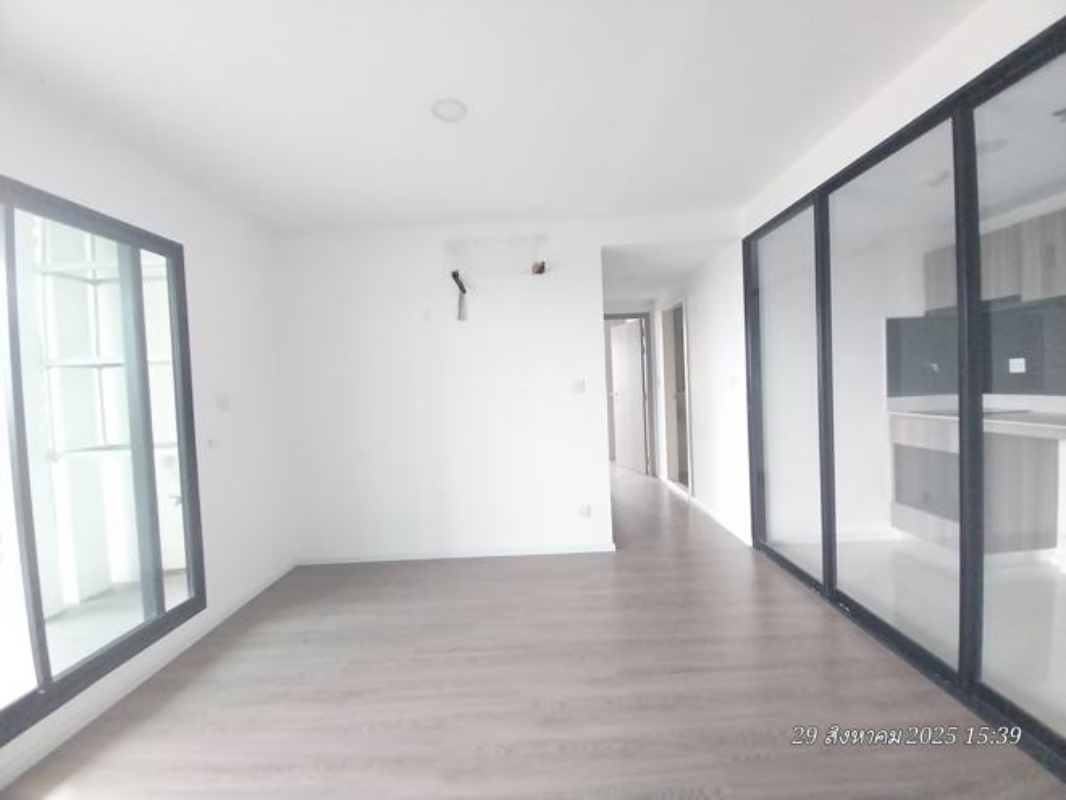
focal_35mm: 13
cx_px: 533
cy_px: 400
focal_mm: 1.3
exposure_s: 1/24
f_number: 2.2
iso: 200
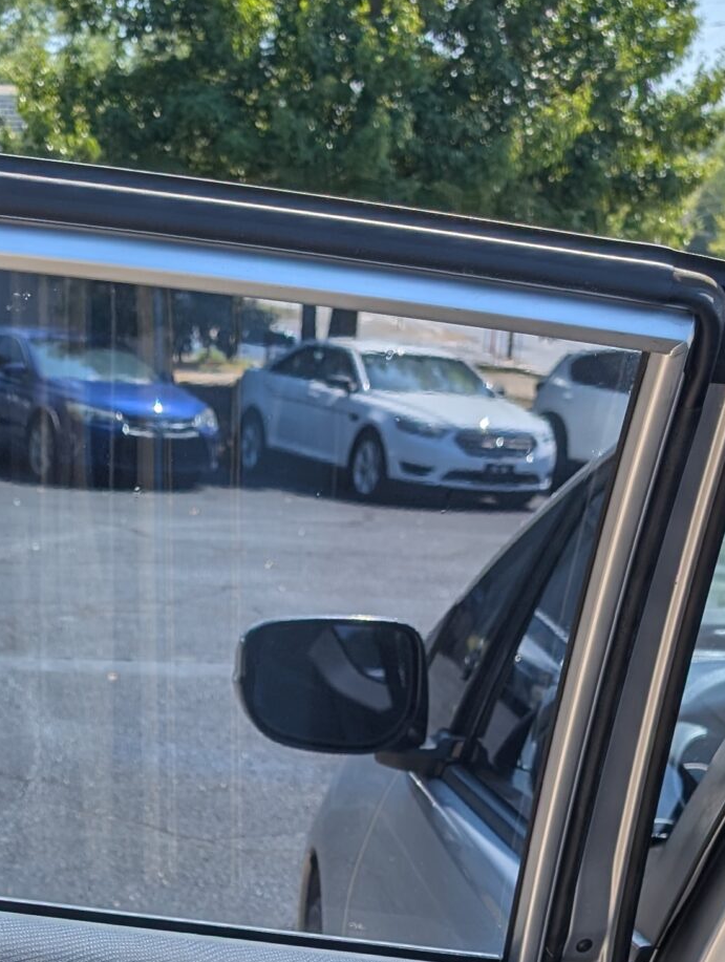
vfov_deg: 25.7
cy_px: 1170
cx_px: 100
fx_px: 1865
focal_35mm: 67
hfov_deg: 21.6
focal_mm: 6.9
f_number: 1.68
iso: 19
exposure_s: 1/980
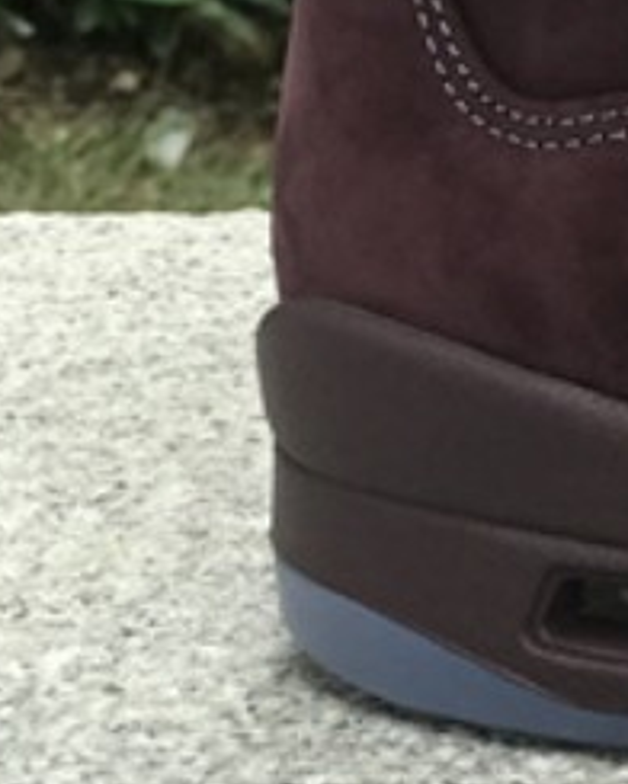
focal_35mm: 242
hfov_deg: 6.1
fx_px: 5622
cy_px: 58
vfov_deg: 8.0
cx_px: 1608
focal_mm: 6.6
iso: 32
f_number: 2.8
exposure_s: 1/100
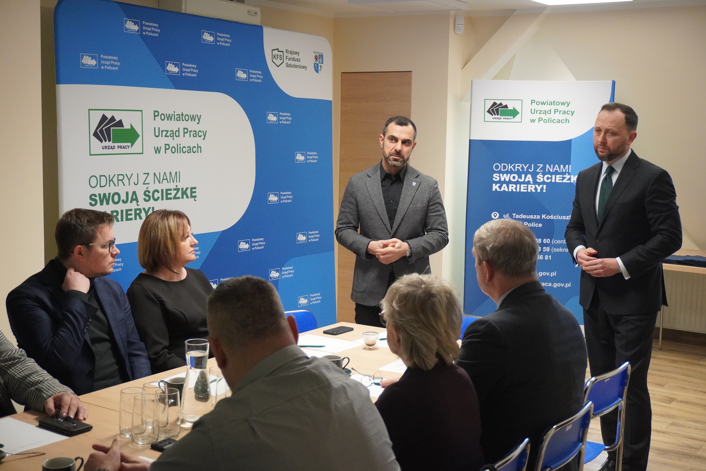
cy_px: 236
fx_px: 882
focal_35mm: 45
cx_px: 353
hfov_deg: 43.6
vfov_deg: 29.9
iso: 3200
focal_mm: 30
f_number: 5
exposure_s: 1/160
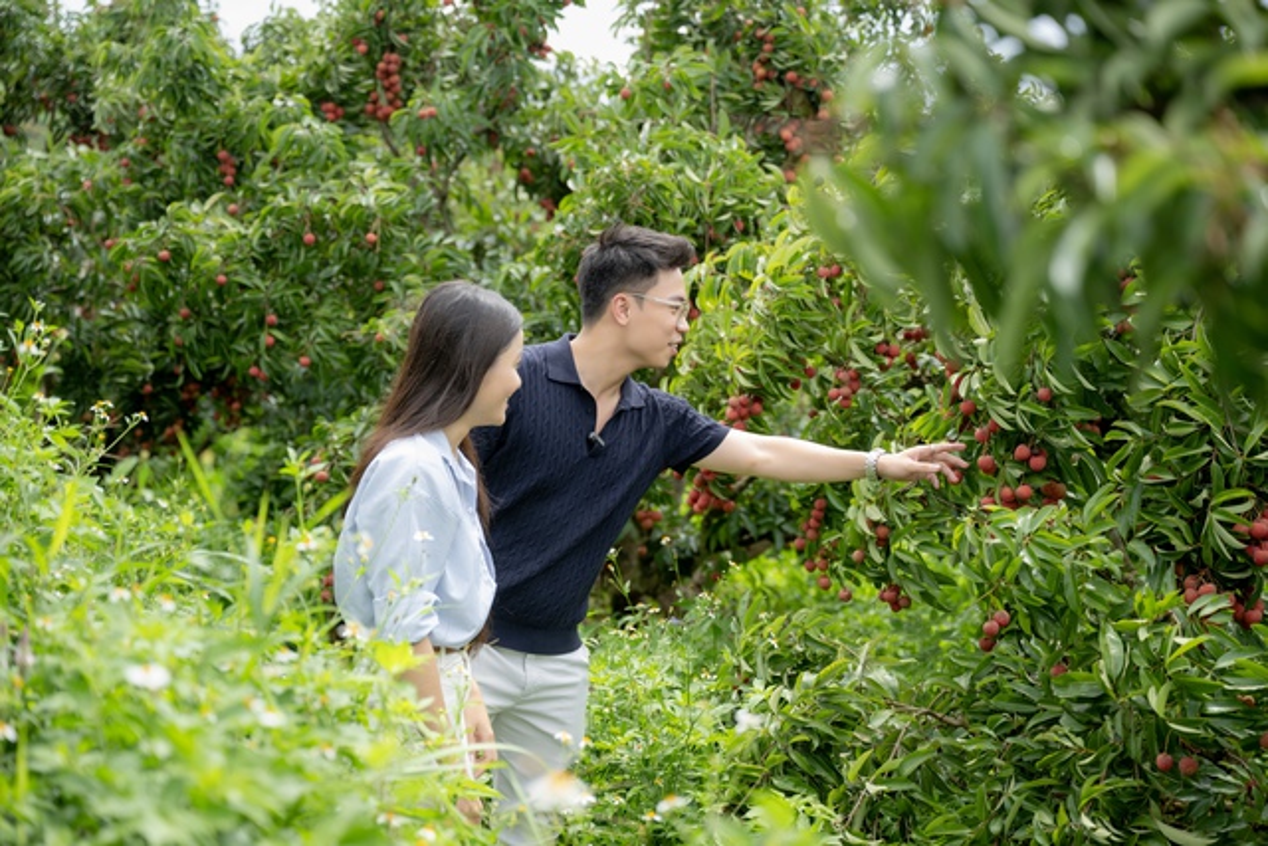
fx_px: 2290
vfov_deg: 20.9
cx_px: 634
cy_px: 423
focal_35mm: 65
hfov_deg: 31.0
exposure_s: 1/400
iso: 125
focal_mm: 65
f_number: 3.2
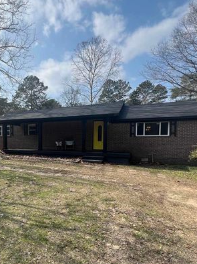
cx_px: 51
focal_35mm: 22
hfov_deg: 58.1
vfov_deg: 75.8
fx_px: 167
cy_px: 154
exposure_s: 1/1179
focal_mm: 1.57
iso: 32
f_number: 1.8
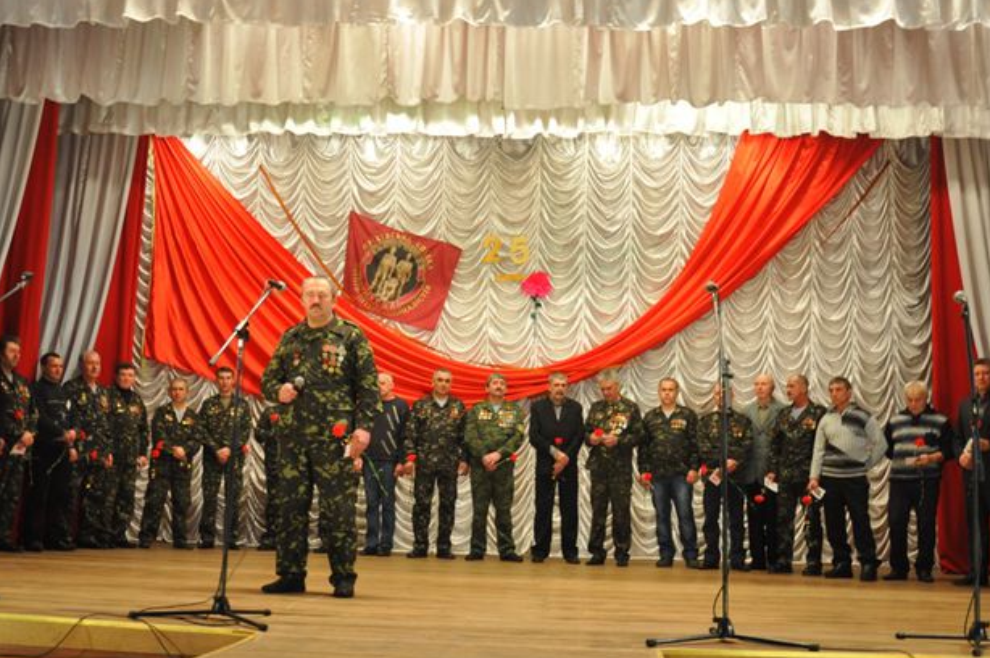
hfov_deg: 45.5
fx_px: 1181
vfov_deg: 31.1
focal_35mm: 43
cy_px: 383
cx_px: 477
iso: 400
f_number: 4
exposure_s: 1/15
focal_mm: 22
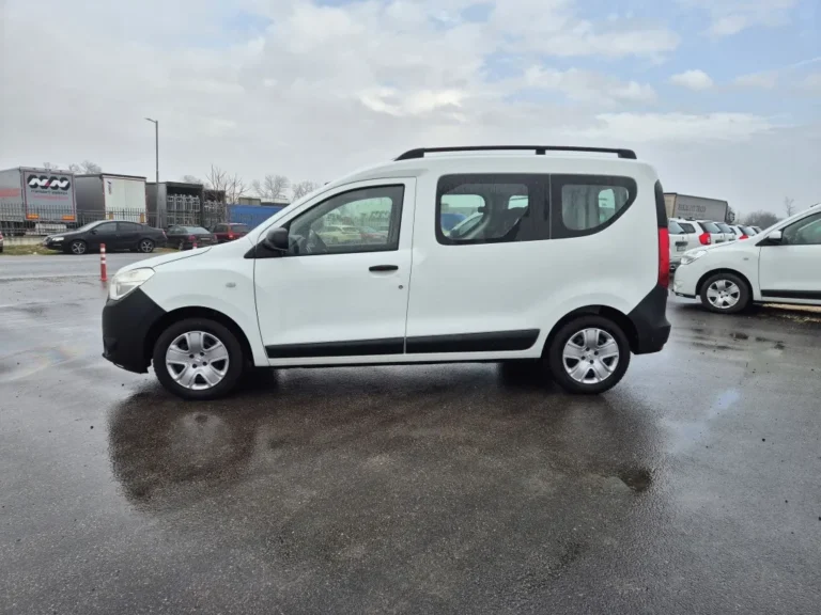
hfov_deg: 73.9
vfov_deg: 58.9
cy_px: 308
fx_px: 545
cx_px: 410
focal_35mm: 23
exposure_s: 1/690
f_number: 1.8
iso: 25
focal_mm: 5.4
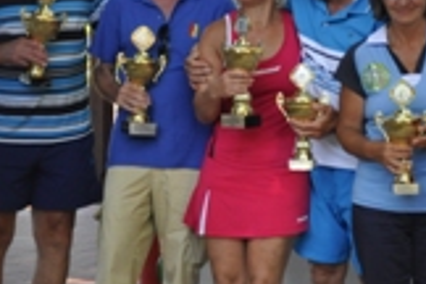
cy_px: 155
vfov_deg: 11.8
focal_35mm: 116
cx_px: 347
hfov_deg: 17.5
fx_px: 1373
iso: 800
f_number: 4
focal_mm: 28
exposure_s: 1/500
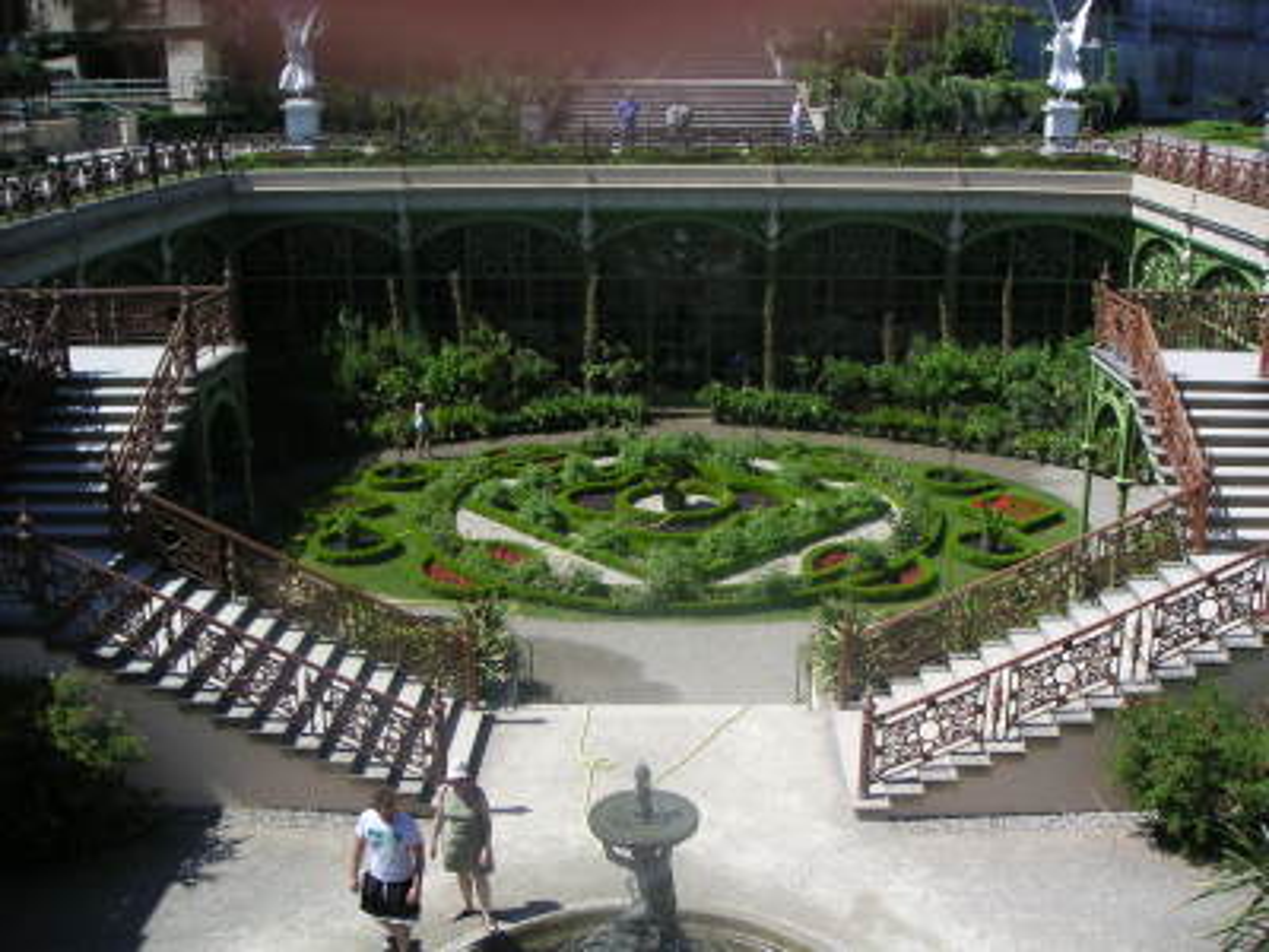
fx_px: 1356
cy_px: 476
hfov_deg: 50.1
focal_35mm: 37
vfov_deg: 38.7
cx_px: 634
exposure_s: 1/180
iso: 50
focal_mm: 5.7
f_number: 6.7
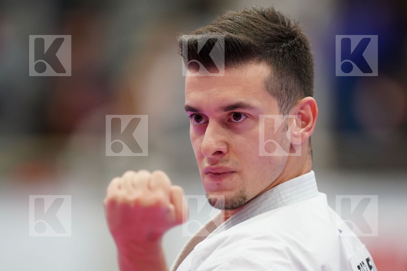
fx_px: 6783
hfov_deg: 3.4
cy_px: 136
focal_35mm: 600
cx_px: 204
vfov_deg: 2.3
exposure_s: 1/500
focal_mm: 400
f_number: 2.8
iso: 3200
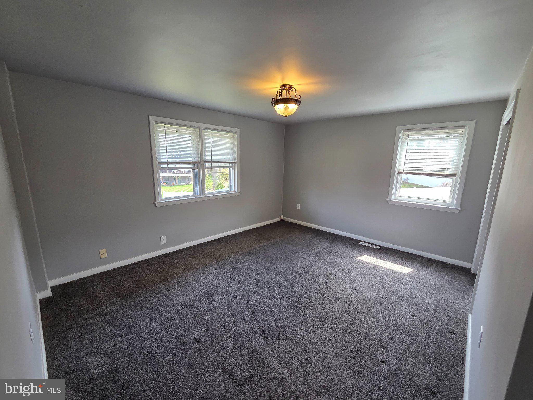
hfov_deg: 106.2
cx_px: 266
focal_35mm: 13
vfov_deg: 89.9
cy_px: 200
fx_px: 200
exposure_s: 1/120
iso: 160
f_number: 2.2
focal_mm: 2.2
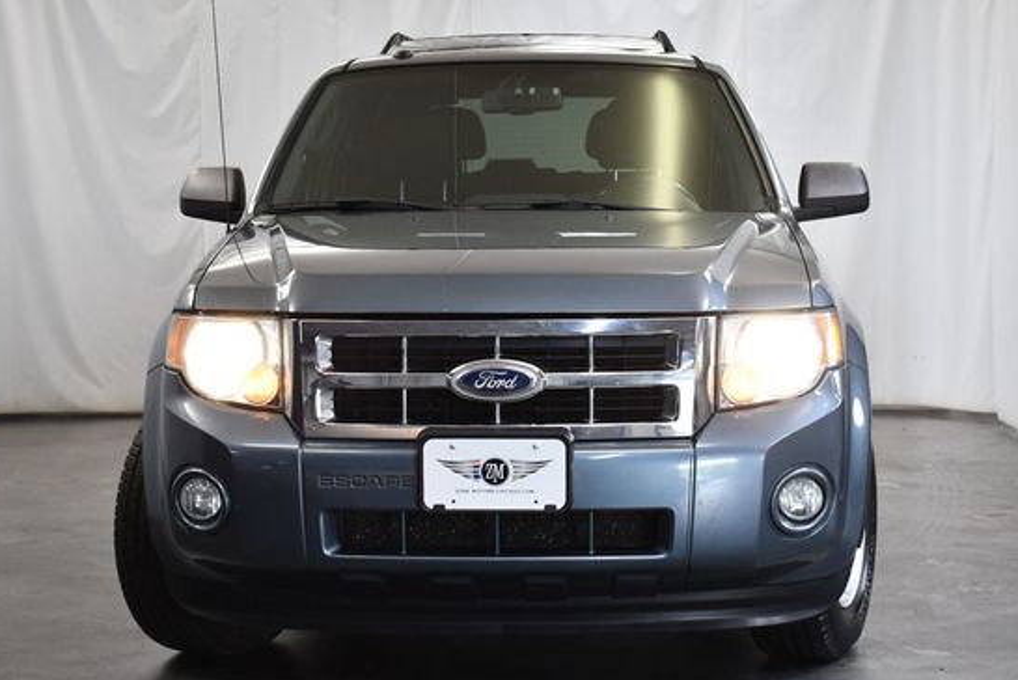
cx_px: 515
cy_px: 367
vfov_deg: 20.1
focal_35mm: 68
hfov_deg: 29.6
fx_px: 1924
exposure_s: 1/200
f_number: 4.2
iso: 800
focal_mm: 29
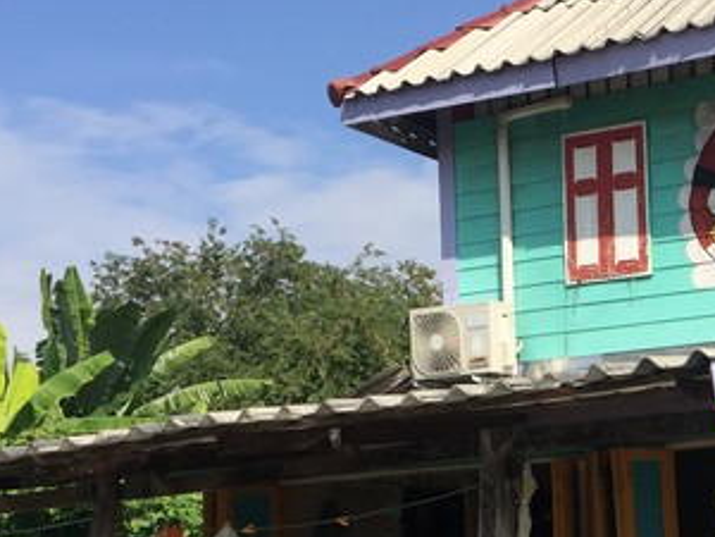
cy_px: 475
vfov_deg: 18.4
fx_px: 1632
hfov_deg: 22.9
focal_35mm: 79
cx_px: 837
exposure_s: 1/2475
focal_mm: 4.15
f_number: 2.2
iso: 32
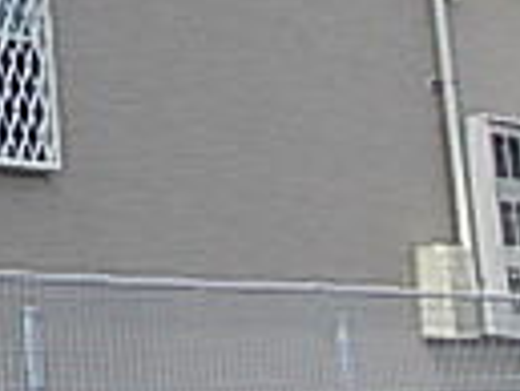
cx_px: -536
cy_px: -145
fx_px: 2090
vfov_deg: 10.4
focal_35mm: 139
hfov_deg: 12.4
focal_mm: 4
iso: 80
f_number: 5.4
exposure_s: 1/320
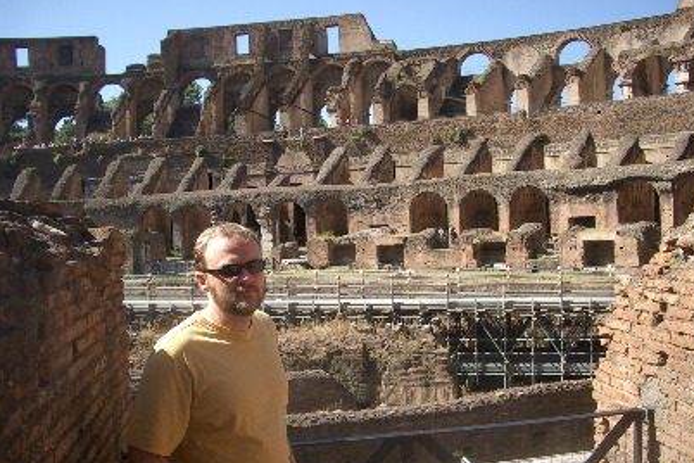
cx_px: 359
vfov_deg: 35.0
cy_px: 255
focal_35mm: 38
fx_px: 732
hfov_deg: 50.7
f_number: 2.6
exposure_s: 1/800
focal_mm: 5.8
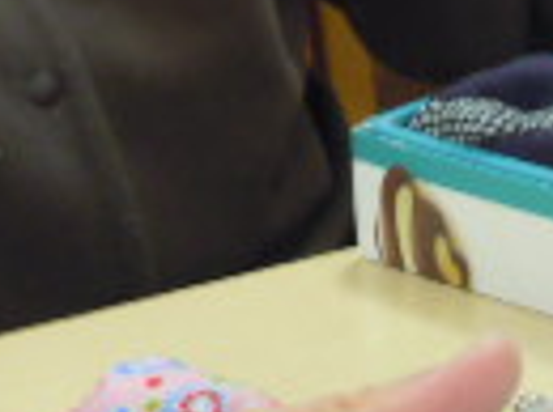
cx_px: 298
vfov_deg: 10.6
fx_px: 2201
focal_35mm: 138
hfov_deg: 14.3
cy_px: -68
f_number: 2.7
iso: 360
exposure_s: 1/30
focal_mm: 5
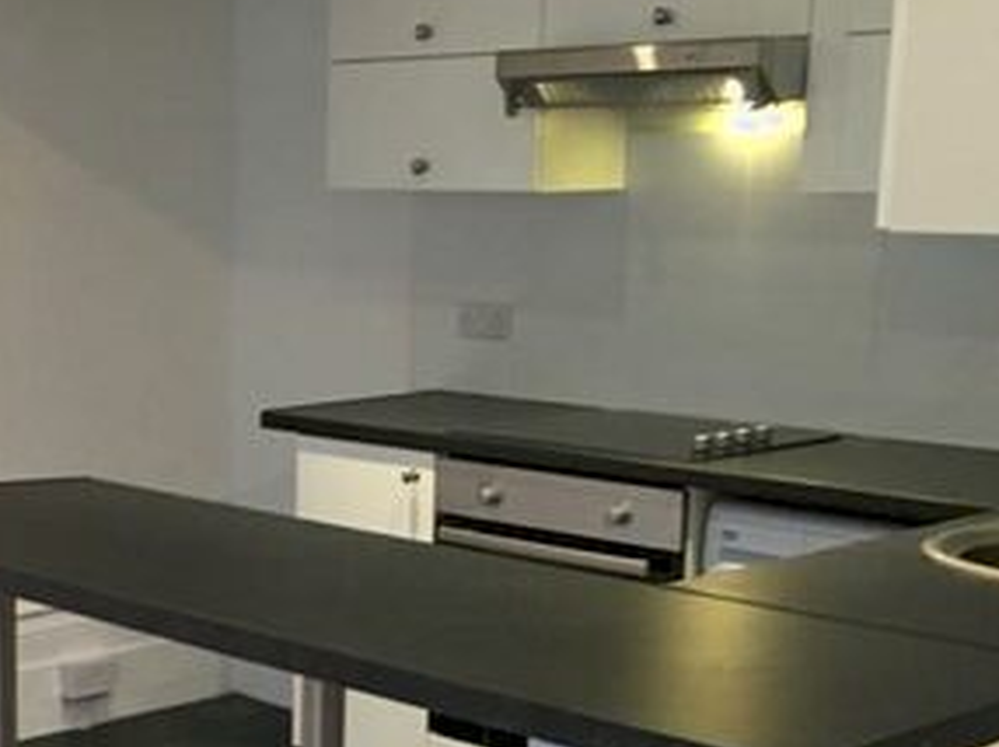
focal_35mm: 71
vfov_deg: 20.4
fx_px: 2047
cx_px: 73
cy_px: 637
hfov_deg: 26.4
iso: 100
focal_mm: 4.15
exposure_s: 1/30
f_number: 2.2
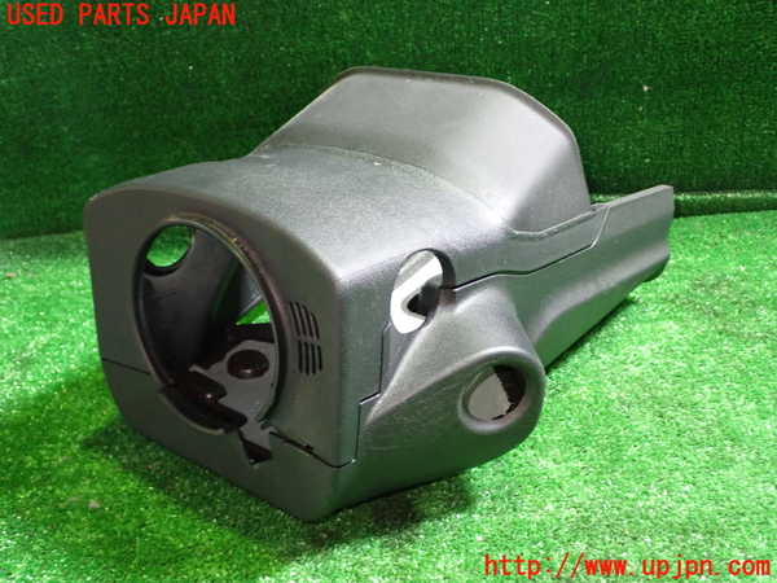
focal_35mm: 38
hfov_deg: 49.0
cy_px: 292
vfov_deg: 37.7
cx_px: 388
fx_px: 853
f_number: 2.7
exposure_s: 1/25
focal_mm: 6.83
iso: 800
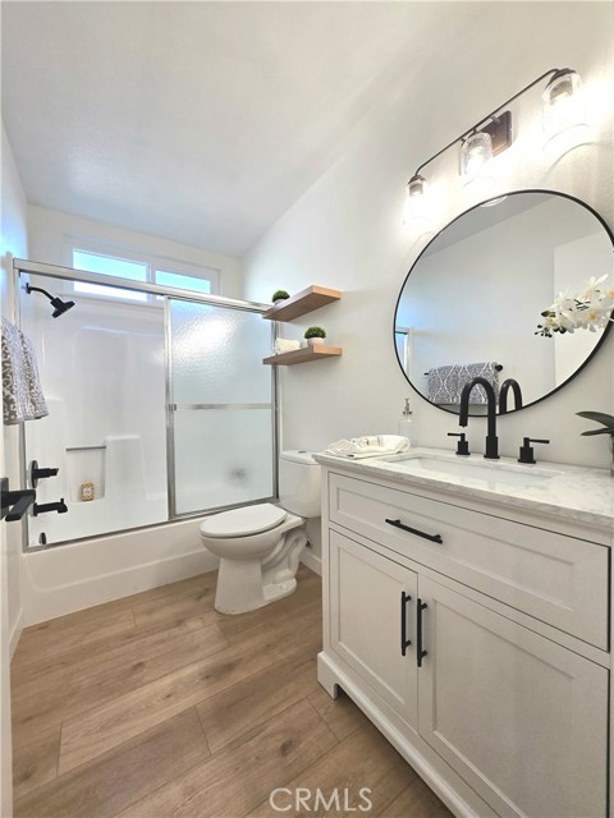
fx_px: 307
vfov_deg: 106.2
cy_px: 409
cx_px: 307
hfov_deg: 89.9
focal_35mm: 13
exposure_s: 1/60.2
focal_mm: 1.7
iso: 32
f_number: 2.2
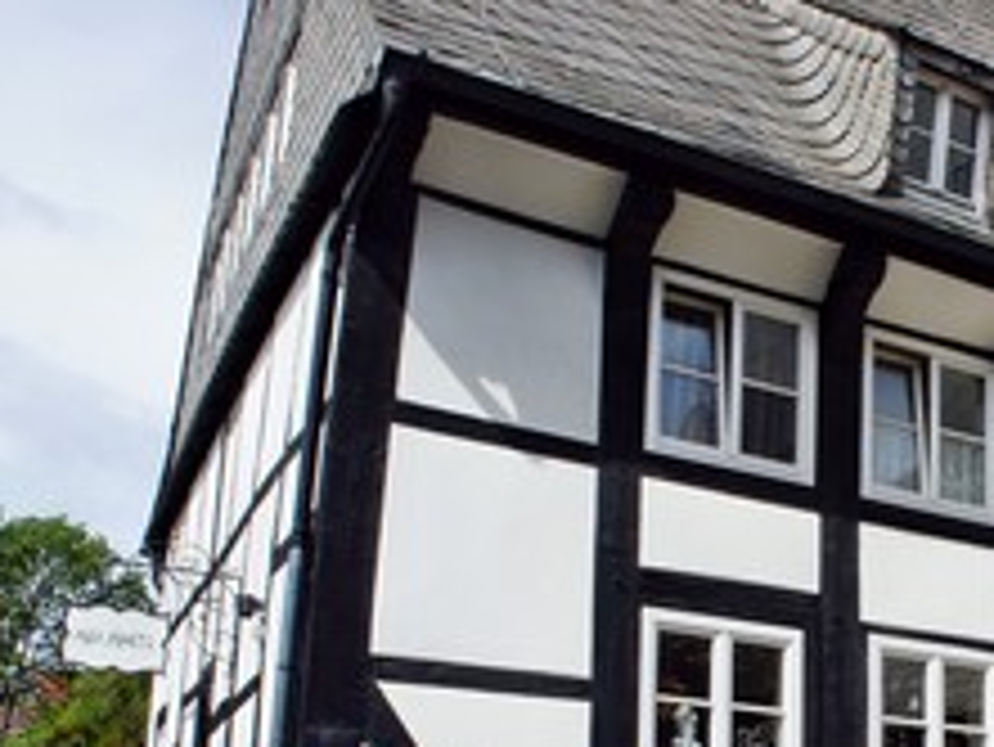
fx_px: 1551
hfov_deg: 33.0
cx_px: 958
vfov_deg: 26.4
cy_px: 634
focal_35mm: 54
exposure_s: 1/200
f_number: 11
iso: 200
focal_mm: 18
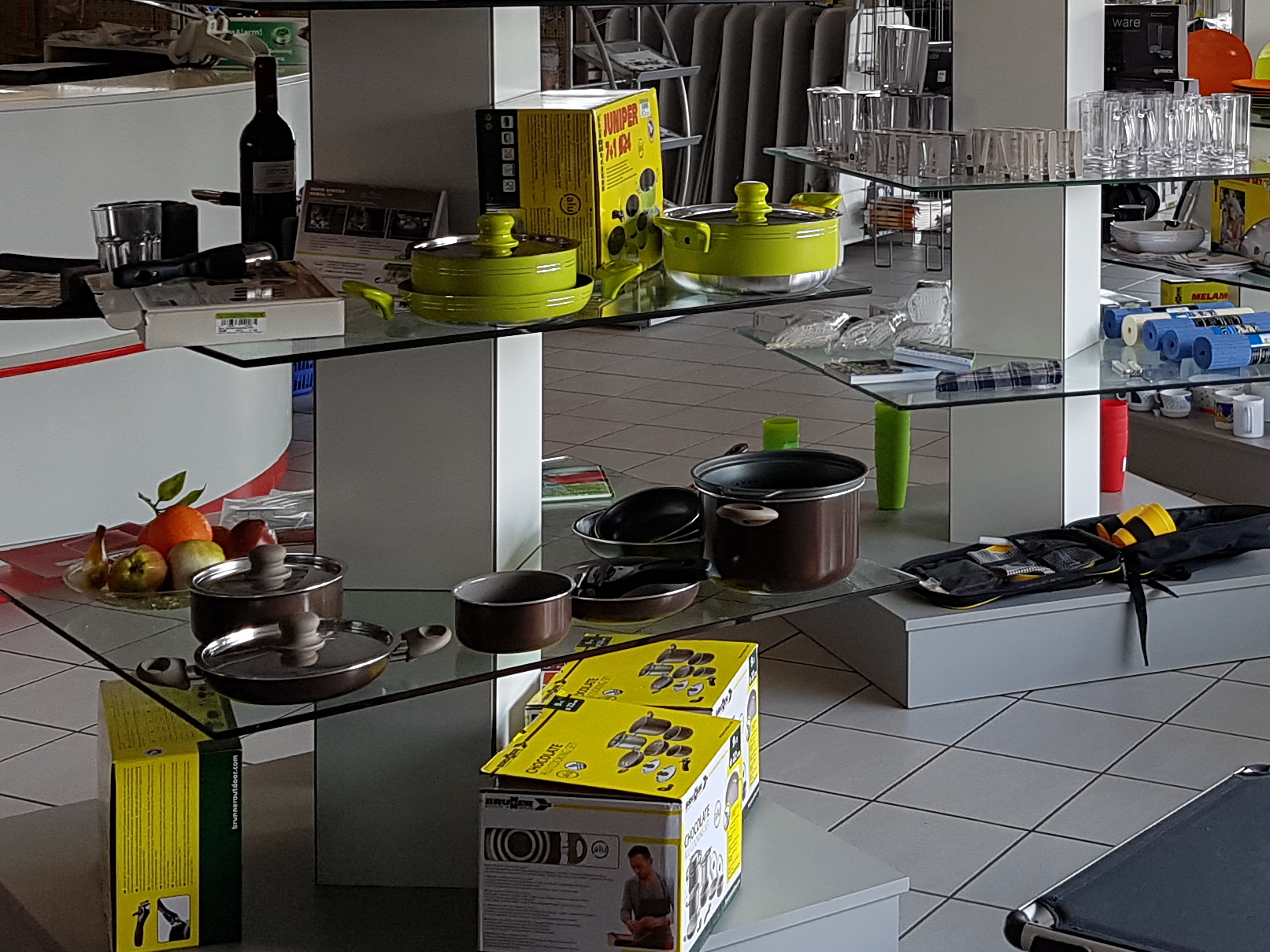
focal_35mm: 65
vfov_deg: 22.0
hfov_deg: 29.2
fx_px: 2385
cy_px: 58
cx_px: 988
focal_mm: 4.2
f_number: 1.7
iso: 50
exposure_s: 1/151
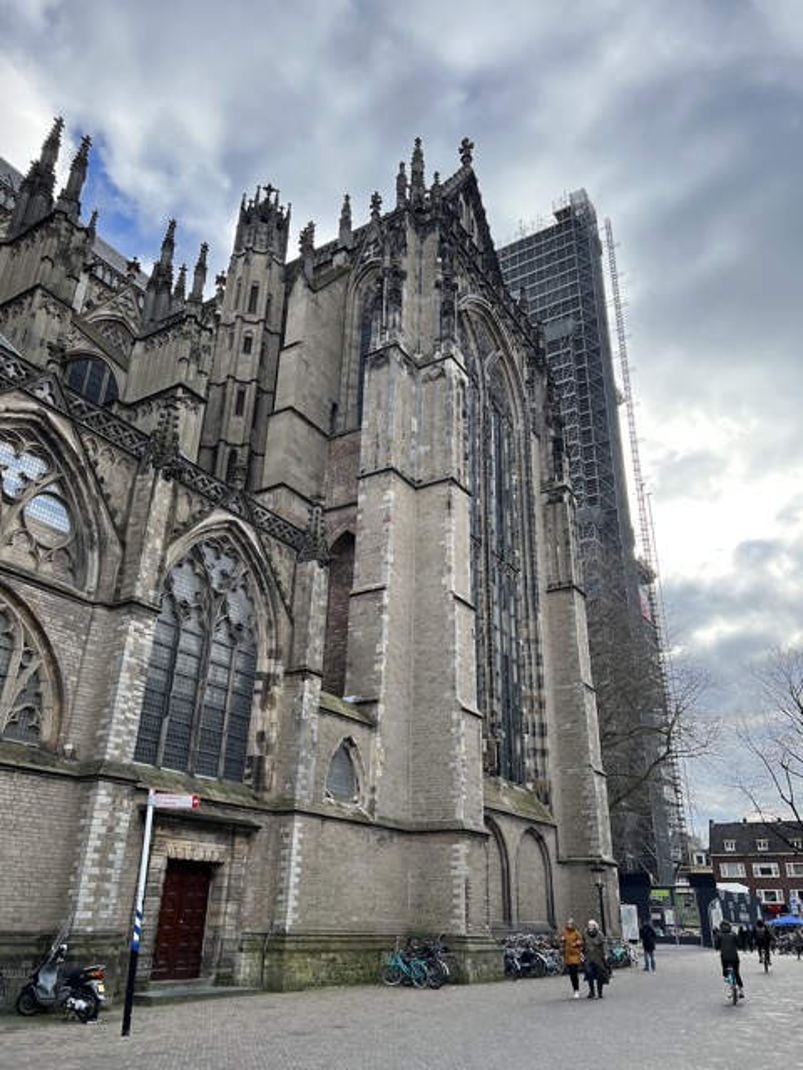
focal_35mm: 26
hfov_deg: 53.1
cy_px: 535
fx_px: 804
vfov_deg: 67.3
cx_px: 402
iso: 50
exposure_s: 1/887
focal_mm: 5.7
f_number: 1.5
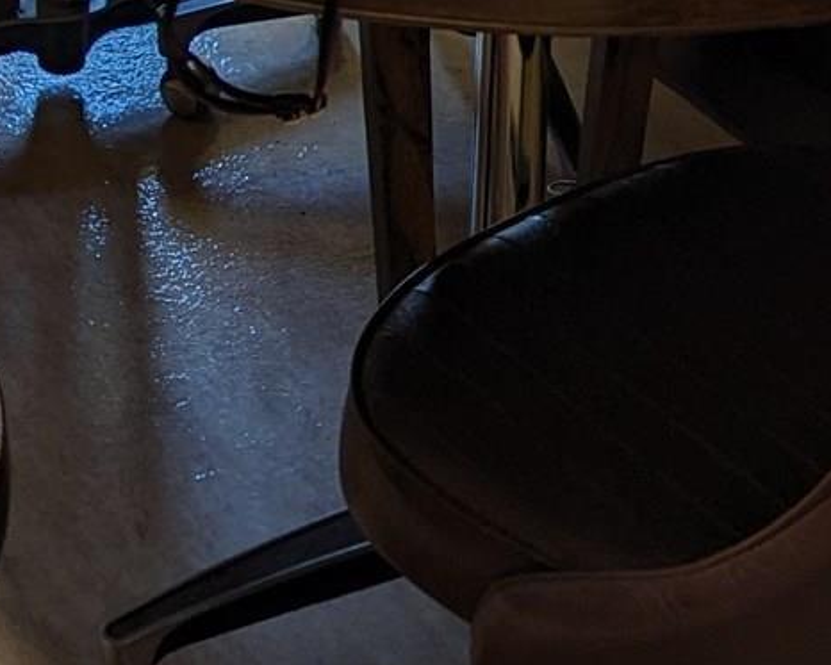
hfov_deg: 16.1
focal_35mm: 116
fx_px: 2854
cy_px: -886
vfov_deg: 11.3
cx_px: -75
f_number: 1.85
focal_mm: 6.81
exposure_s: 1/120
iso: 56
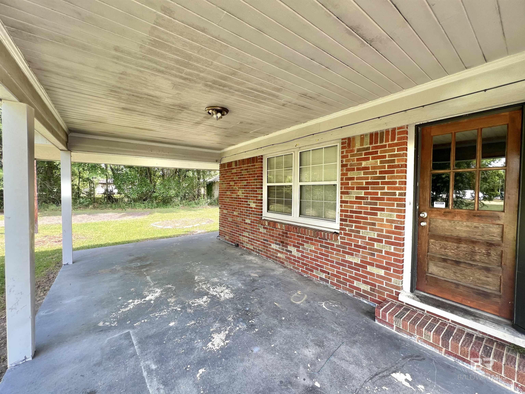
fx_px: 197
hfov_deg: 106.2
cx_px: 262
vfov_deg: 89.9
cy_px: 197
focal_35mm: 13
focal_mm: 1.57
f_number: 1.8
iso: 32
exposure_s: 1/113
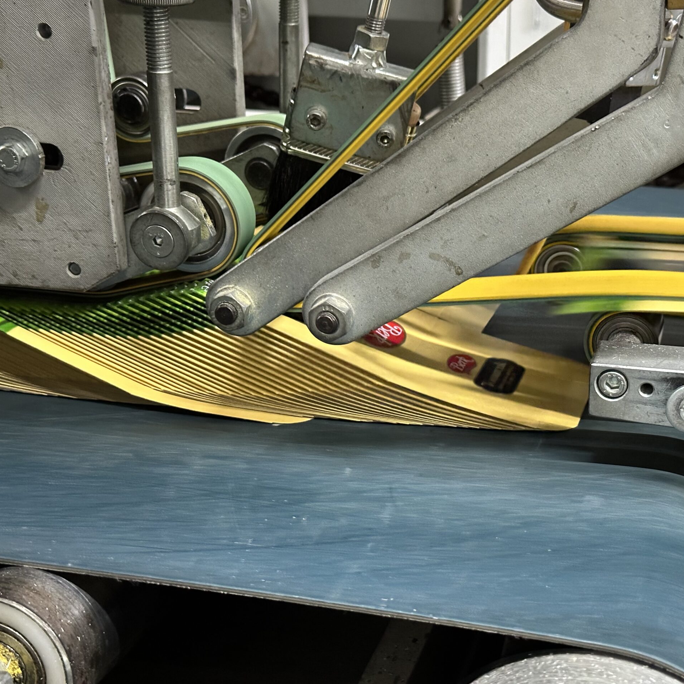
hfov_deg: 29.9
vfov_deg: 30.0
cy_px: 341
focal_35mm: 57
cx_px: 447
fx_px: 1274
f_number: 1.78
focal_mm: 6.86
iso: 500
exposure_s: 1/33
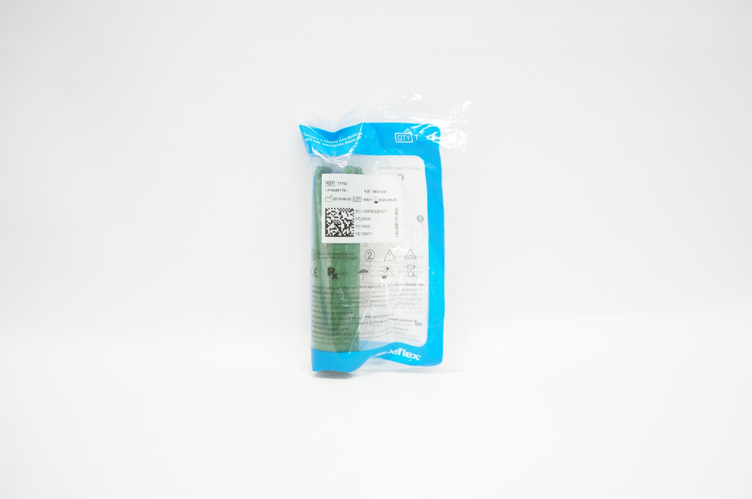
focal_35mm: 27
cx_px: 376
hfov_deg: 67.4
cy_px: 250
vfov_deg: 47.8
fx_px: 563
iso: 800
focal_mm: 18
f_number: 5.6
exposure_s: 1/80
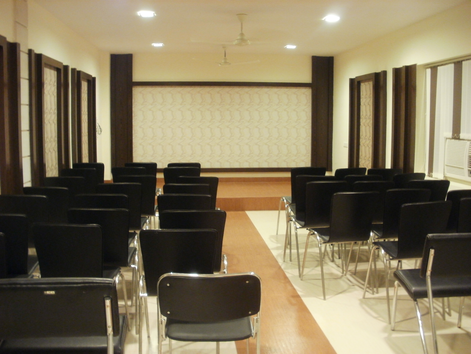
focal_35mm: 36
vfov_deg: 39.7
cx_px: 236
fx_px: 490
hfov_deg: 51.4
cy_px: 177
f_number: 3.5
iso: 320
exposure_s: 1/2
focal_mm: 6.3
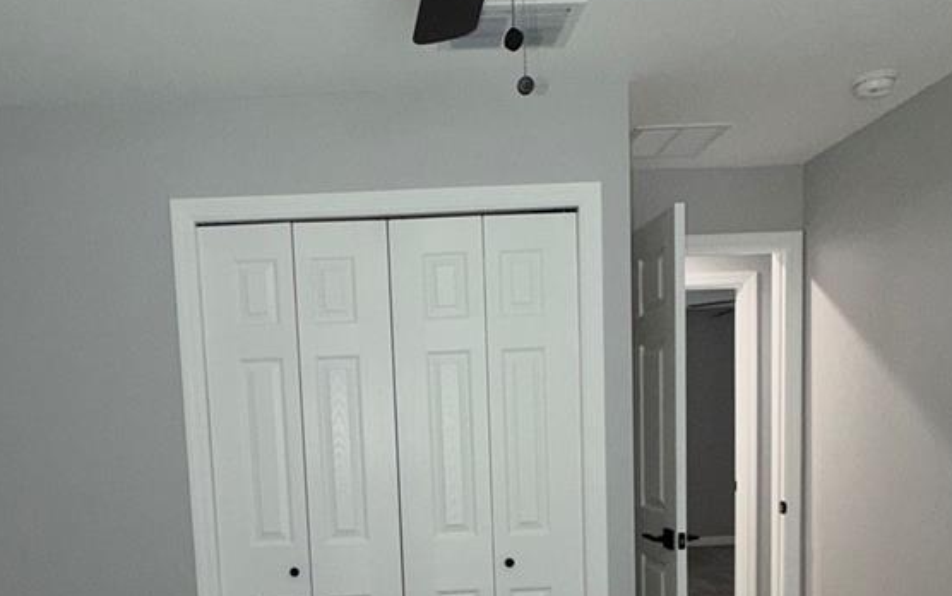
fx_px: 831
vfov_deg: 37.5
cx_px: 404
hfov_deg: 59.4
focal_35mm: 32
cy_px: 509
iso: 64
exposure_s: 1/60
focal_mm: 2.22
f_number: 2.2
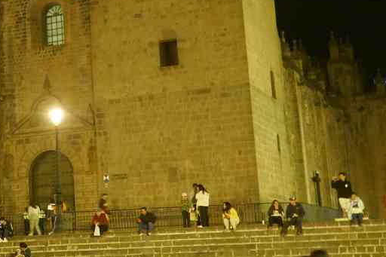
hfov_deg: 24.0
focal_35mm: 82
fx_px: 879
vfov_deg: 16.5
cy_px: 47
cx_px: 28
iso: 1600
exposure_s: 1/10
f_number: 3.8
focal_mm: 15.3
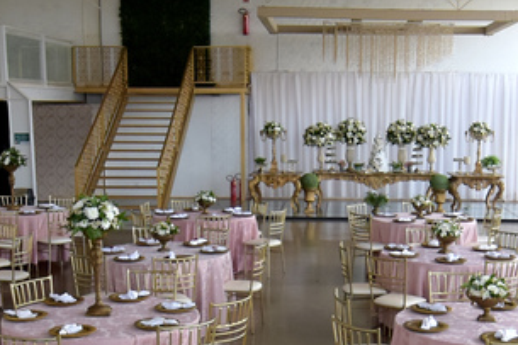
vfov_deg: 22.8
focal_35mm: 59
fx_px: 848
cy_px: 240
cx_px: 273
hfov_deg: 33.9
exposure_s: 1/160
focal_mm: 10
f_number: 5.6
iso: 640
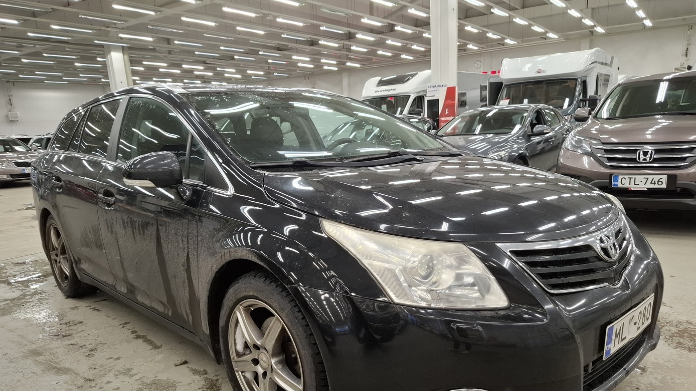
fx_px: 480
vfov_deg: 43.8
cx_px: 348
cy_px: 261
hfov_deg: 71.9
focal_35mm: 26
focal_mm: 5.54
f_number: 1.8
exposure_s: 1/100
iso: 200
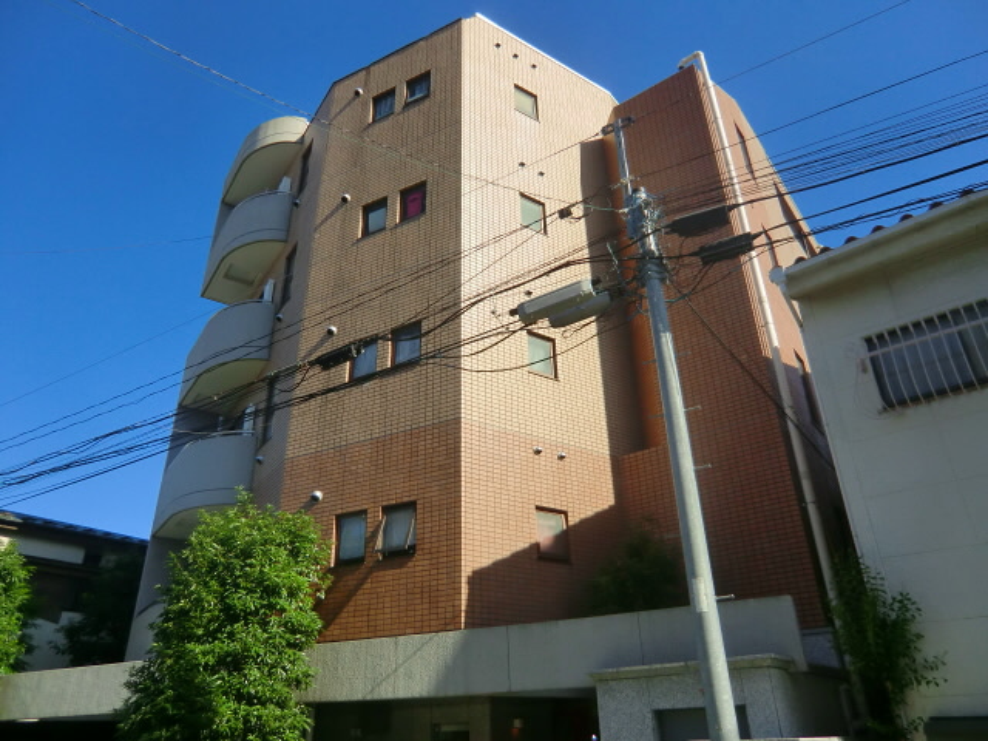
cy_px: 370
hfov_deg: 71.6
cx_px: 494
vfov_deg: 56.8
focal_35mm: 24
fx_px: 685
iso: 64
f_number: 3.2
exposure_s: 1/800
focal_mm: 4.3
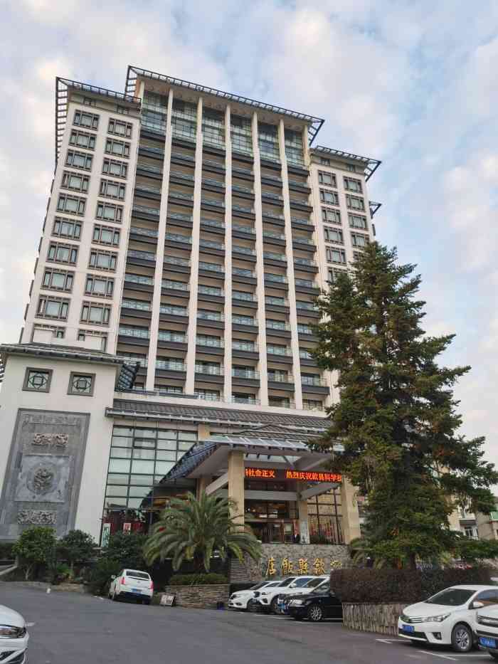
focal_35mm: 27
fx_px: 518
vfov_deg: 65.3
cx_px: 249
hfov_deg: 51.4
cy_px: 332
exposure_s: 1/238
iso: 50
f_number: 1.6
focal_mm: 5.56
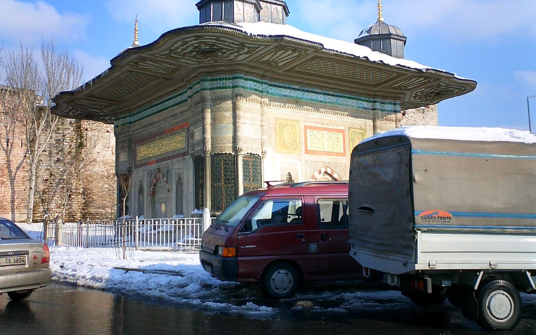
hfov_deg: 49.3
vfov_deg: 32.0
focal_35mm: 40
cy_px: 162
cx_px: 267
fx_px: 584
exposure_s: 1/800
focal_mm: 5.6
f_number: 3.5
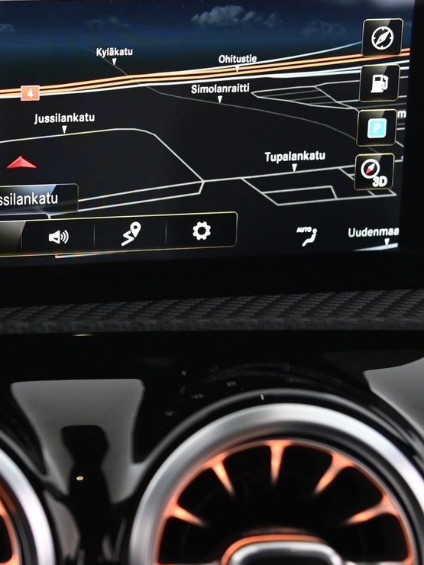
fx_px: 1584
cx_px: -8
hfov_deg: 15.0
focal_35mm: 97
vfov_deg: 20.2
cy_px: 295
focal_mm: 46
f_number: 4
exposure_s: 1/25
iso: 2000
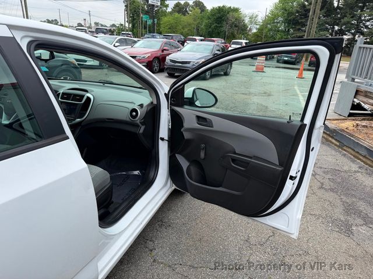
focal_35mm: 24
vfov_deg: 56.8
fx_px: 259
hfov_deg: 71.6
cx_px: 186
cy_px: 140
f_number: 1.78
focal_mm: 6.76
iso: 80
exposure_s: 1/1727
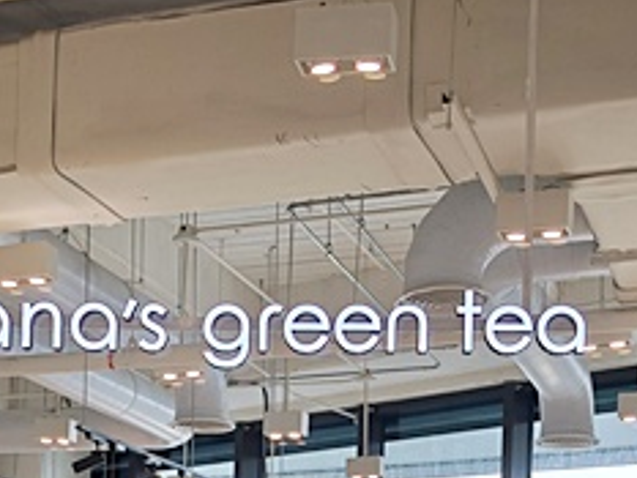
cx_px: 216
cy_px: 676
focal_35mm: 79
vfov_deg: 17.2
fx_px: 1454
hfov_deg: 24.6
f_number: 1.6
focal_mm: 6.57
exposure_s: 1/120
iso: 125
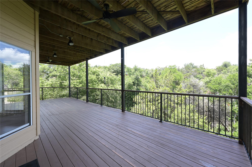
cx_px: 126
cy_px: 84
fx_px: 98
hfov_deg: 104.3
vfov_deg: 81.1
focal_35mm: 14
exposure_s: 1/50
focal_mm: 14
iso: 125
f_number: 8
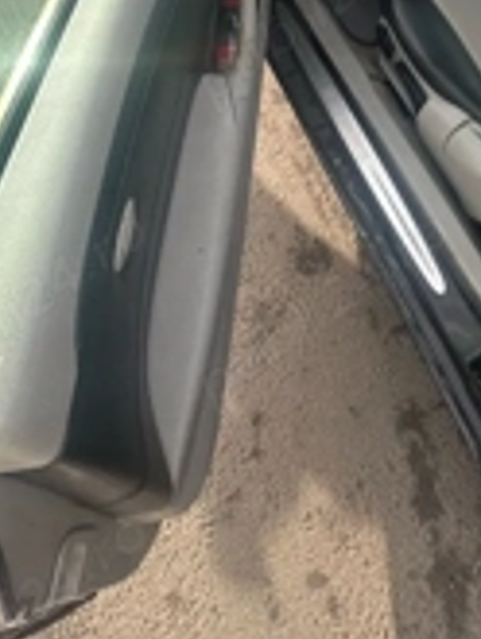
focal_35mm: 34
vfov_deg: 47.9
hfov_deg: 39.8
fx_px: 629
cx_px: 400
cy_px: 54
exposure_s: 1/212
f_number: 2.2
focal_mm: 2.22
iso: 40
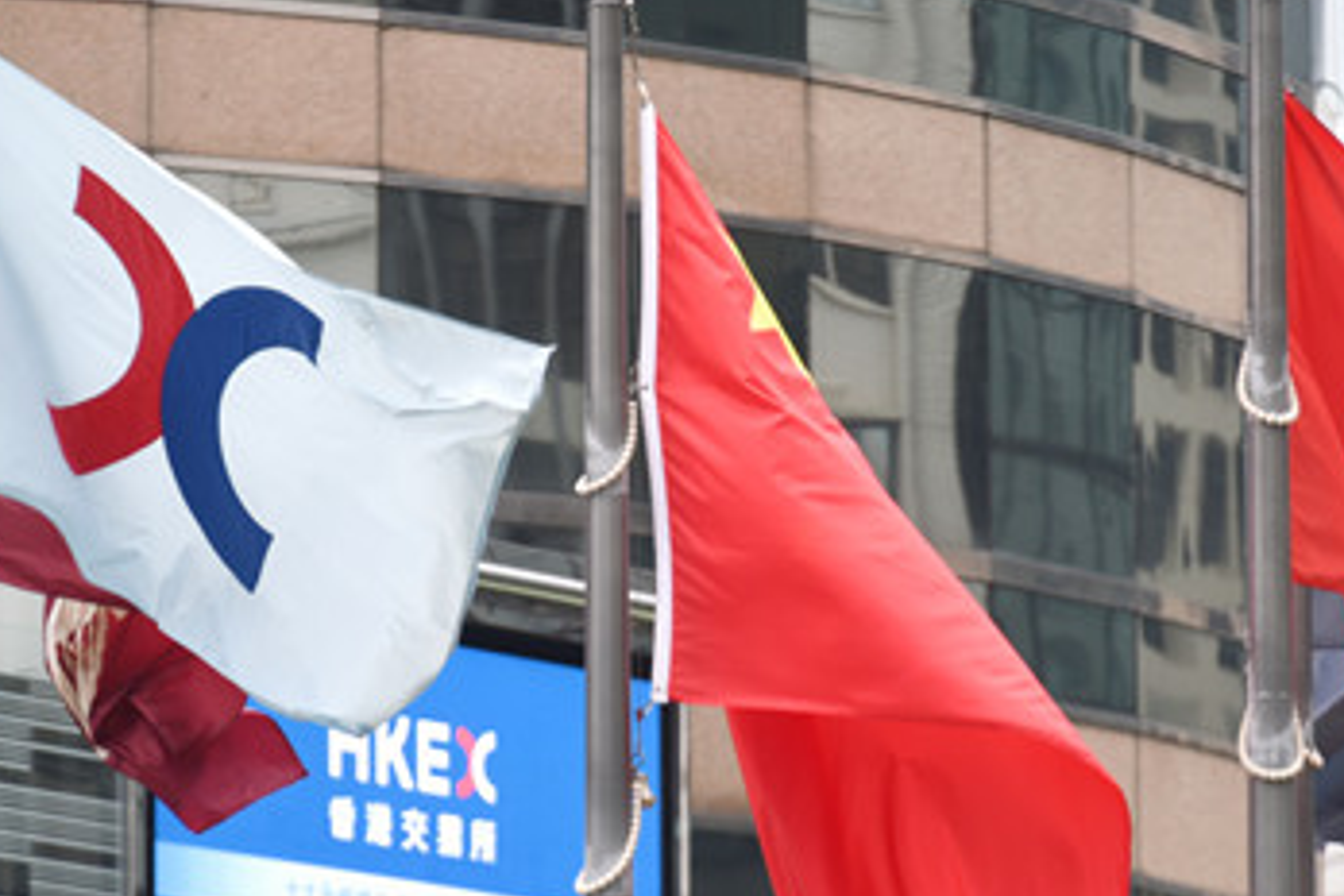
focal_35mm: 345
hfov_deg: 6.0
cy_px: 568
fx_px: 12879
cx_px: 637
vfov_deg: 4.0
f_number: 5.6
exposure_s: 1/320
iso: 400
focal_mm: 200
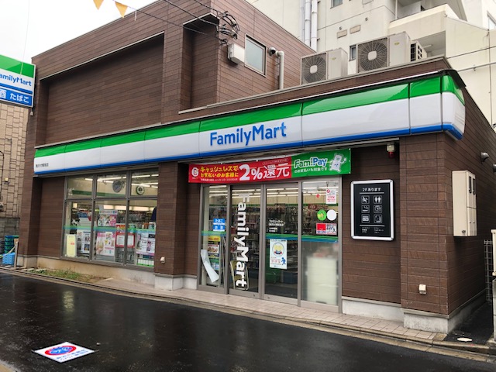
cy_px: 186
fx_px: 401
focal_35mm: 28
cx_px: 248
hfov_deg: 63.4
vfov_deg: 49.7
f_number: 1.8
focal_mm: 4
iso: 20
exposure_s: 1/142
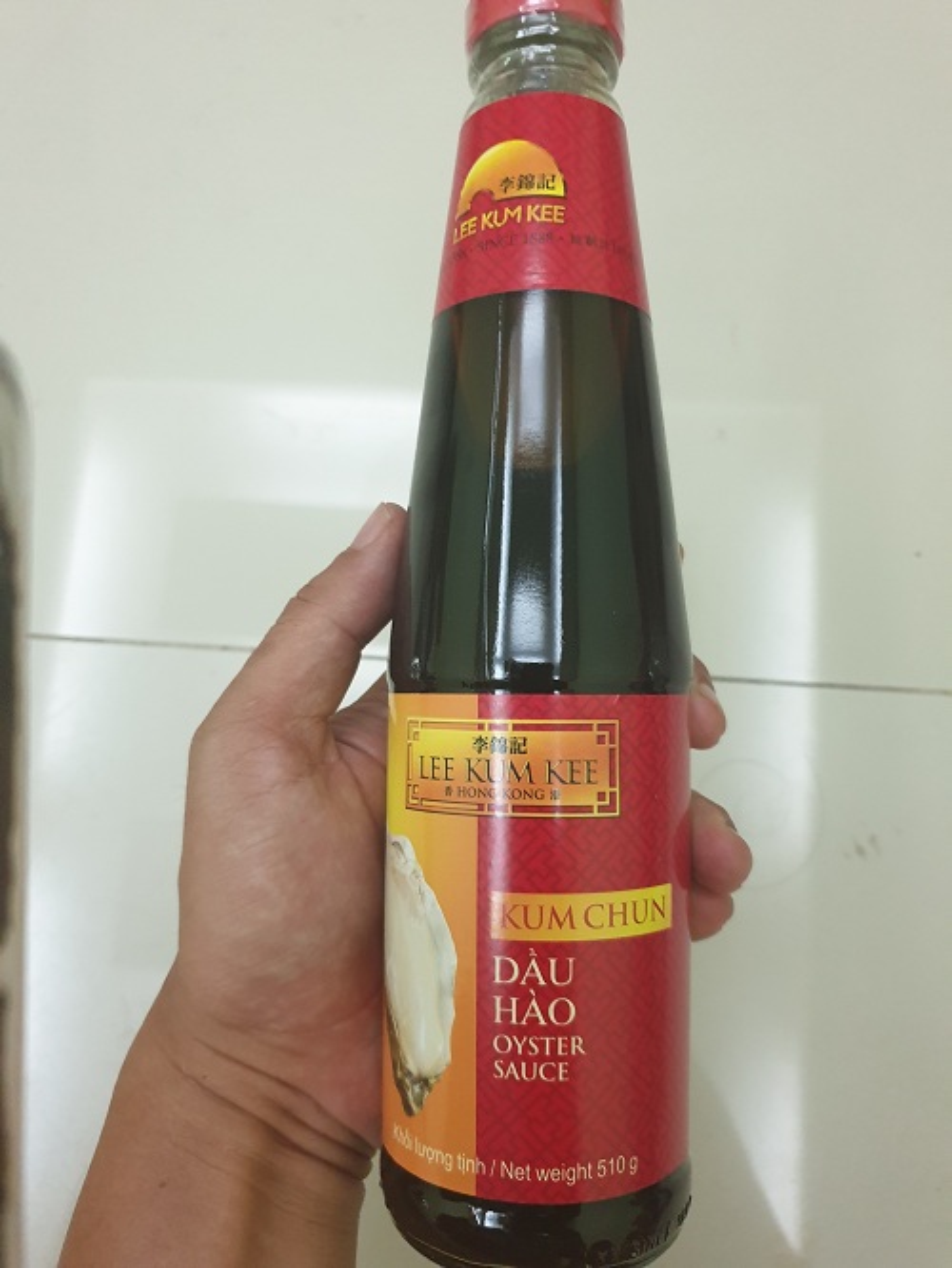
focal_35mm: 26
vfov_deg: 67.3
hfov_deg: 53.1
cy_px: 634
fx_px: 953
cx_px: 476
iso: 400
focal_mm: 4.3
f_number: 1.5
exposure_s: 1/50
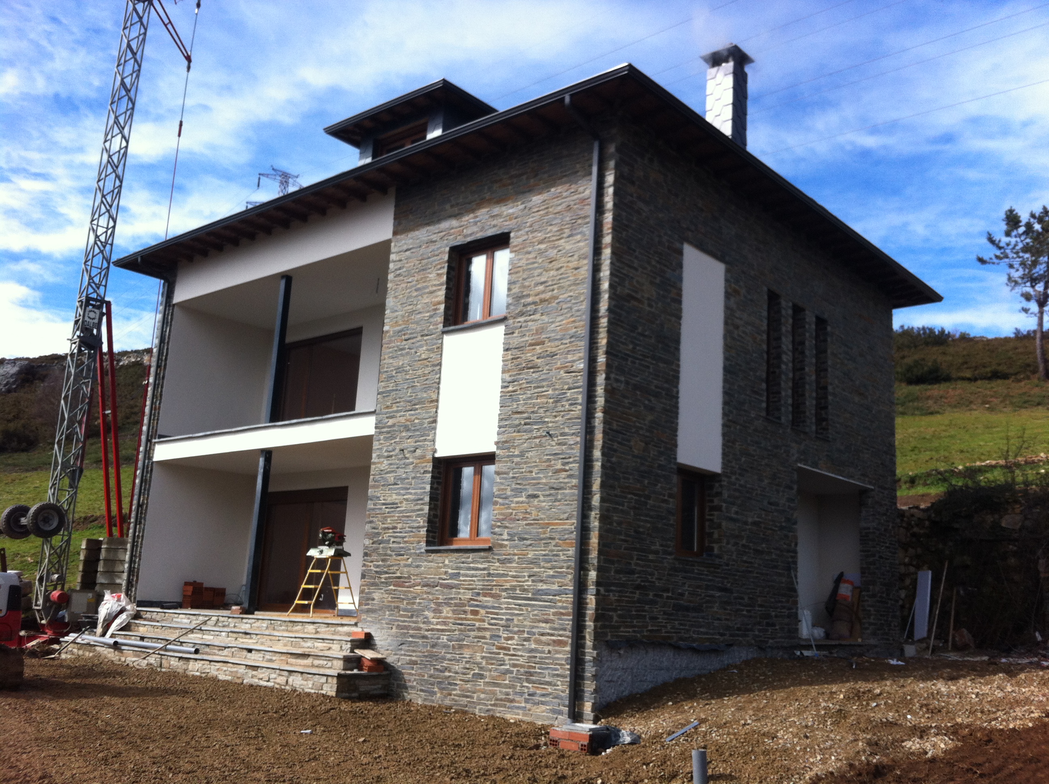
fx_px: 1059
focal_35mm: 35
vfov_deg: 40.6
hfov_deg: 52.7
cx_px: 524
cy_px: 392
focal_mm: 3.85
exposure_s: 1/914
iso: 80
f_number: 2.8
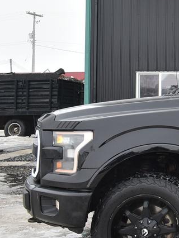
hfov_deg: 16.3
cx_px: 310
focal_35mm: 78
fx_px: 537
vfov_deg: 24.8
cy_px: 69
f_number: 7.1
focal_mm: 18
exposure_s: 1/250
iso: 200
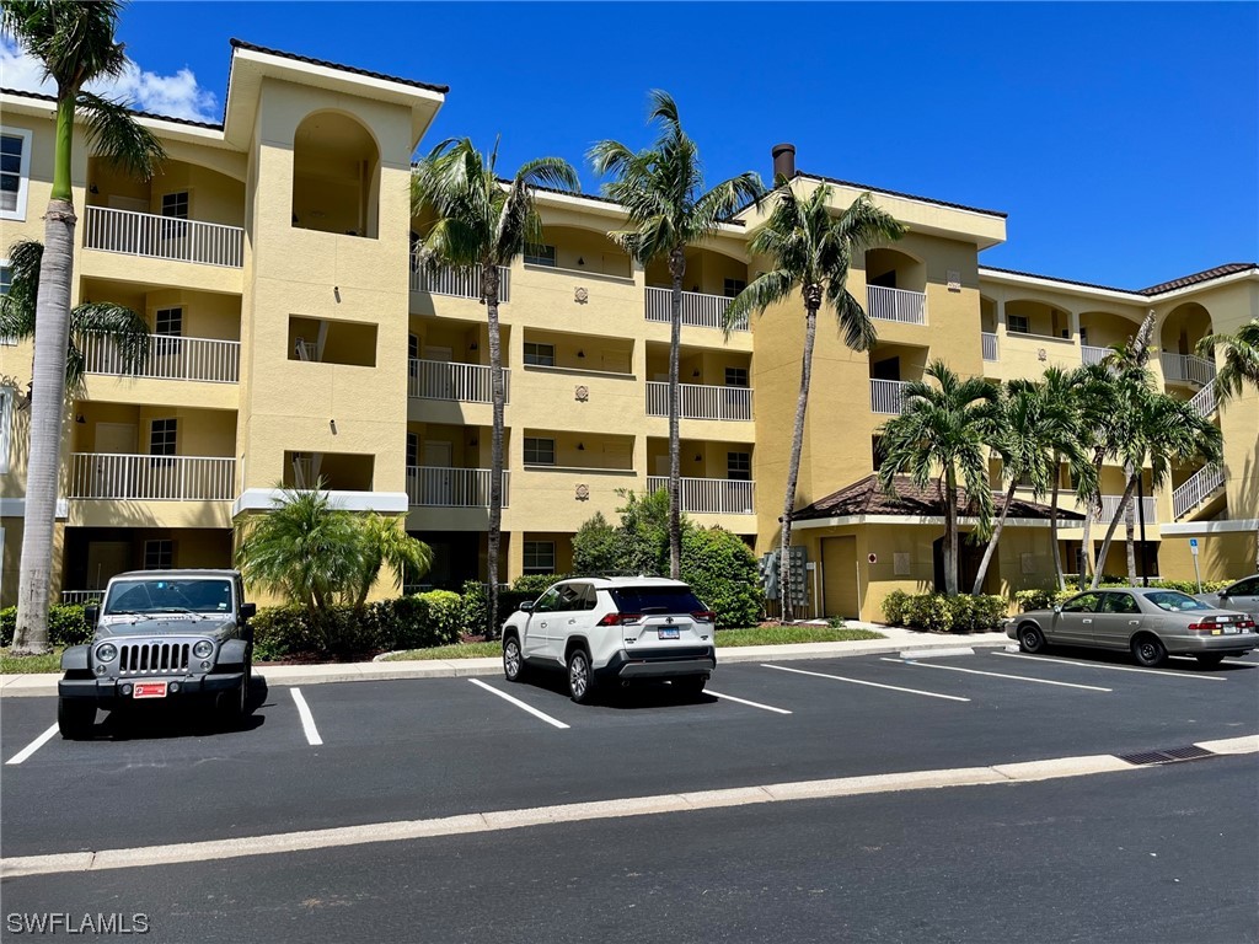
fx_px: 946
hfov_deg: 67.3
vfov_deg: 53.1
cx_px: 630
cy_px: 472
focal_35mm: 26
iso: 50
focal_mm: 5.1
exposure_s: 1/3623
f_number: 1.6
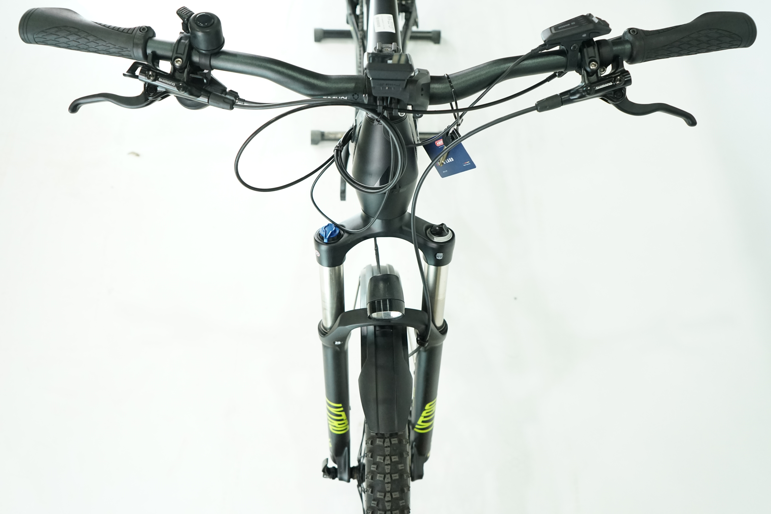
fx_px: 621
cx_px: 386
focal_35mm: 29
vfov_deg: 45.0
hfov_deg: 63.7
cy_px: 257
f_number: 5
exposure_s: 1/200
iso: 2500
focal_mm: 29
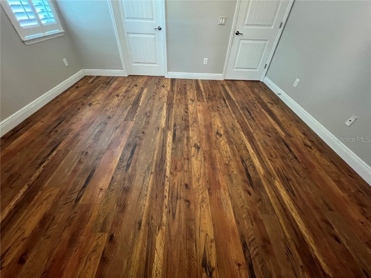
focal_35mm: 13
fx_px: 139
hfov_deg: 106.2
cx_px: 186
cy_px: 139
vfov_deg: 89.9
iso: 1000
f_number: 1.8
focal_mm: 1.57
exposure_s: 1/60
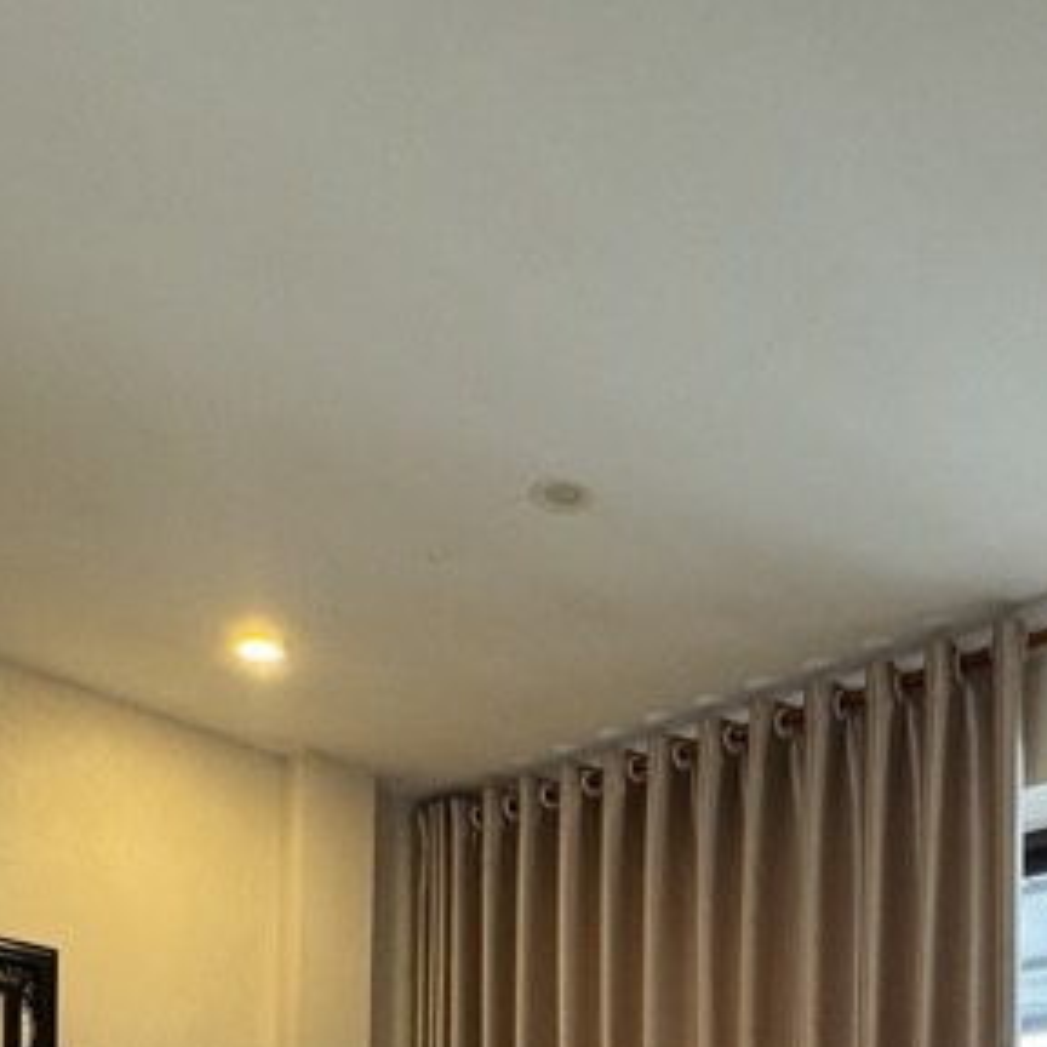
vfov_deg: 30.8
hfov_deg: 38.2
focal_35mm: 44
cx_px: 633
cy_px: 1331
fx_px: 1506
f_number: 2.2
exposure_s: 1/50
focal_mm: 2.22
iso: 200
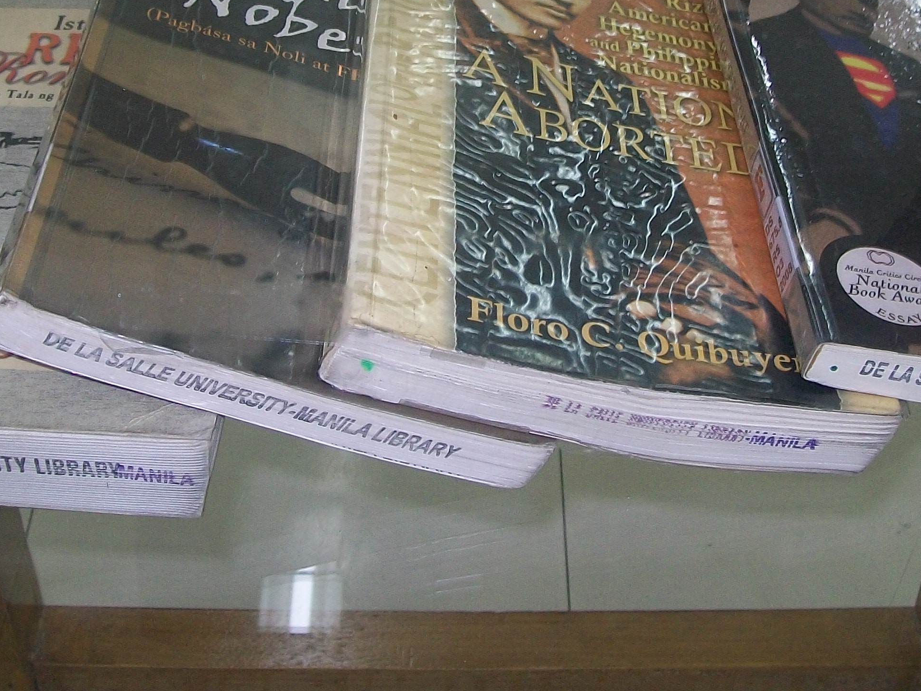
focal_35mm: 61
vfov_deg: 23.7
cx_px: 472
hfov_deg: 31.7
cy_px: 144
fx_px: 1623
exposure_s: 1/30
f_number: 2.7
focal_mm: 6
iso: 80
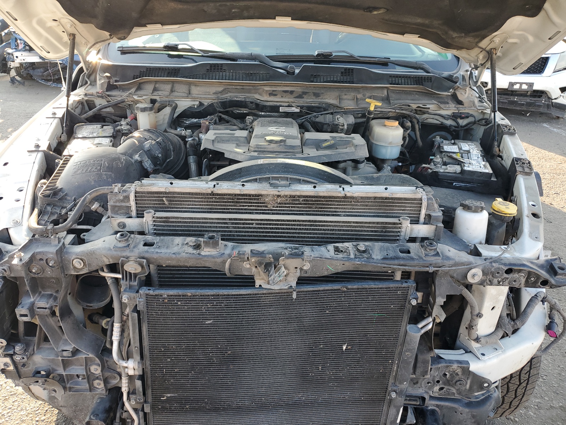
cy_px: 212
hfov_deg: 67.3
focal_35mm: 26
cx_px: 283
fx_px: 425
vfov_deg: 53.1
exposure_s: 1/192
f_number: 1.5
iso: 50
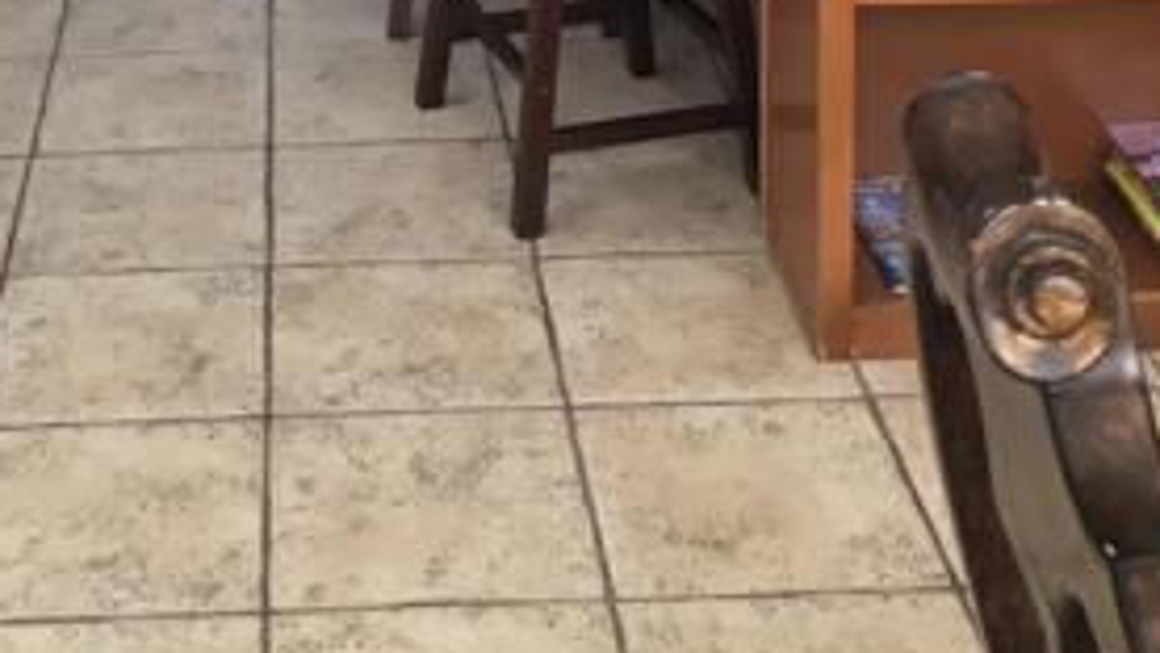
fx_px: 2246
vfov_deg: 14.9
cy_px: -431
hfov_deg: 28.5
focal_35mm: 73
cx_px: 281
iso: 25
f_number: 2.2
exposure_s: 1/40
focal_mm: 4.15
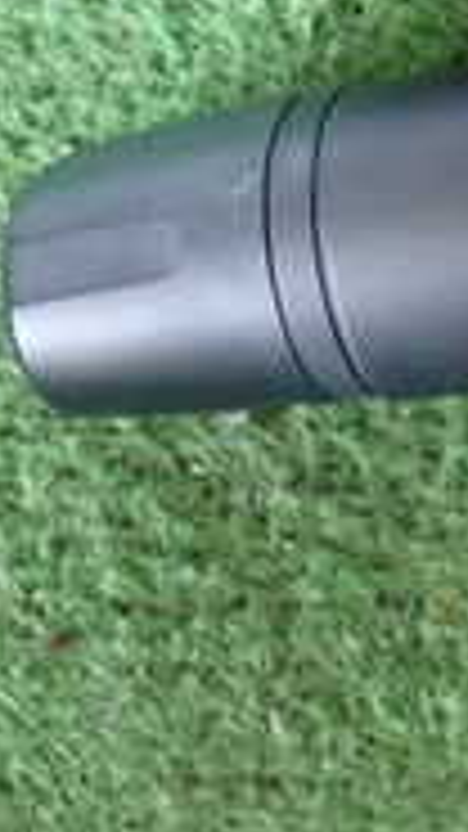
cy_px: -54
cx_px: 896
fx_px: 3200
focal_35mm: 145
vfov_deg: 14.5
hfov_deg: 8.0
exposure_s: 1/25
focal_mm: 7.31
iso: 800
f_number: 2.8
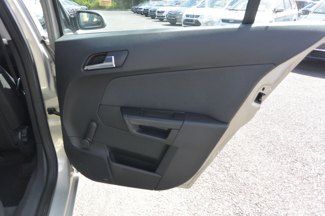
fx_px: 244
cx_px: 162
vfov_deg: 47.9
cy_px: 108
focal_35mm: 27
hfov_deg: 67.4
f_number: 3.5
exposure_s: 1/400
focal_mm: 10
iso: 160
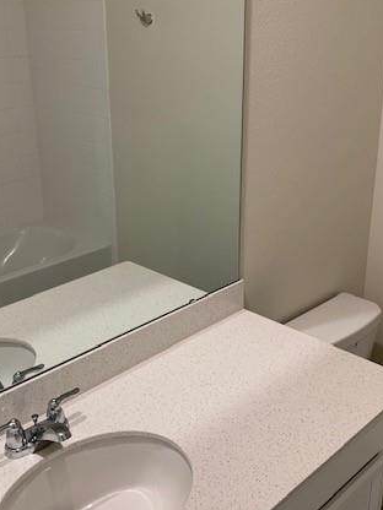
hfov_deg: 35.9
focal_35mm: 40
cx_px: 171
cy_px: 246
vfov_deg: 46.8
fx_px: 590
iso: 100
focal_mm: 4.25
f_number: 1.8
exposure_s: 1/60
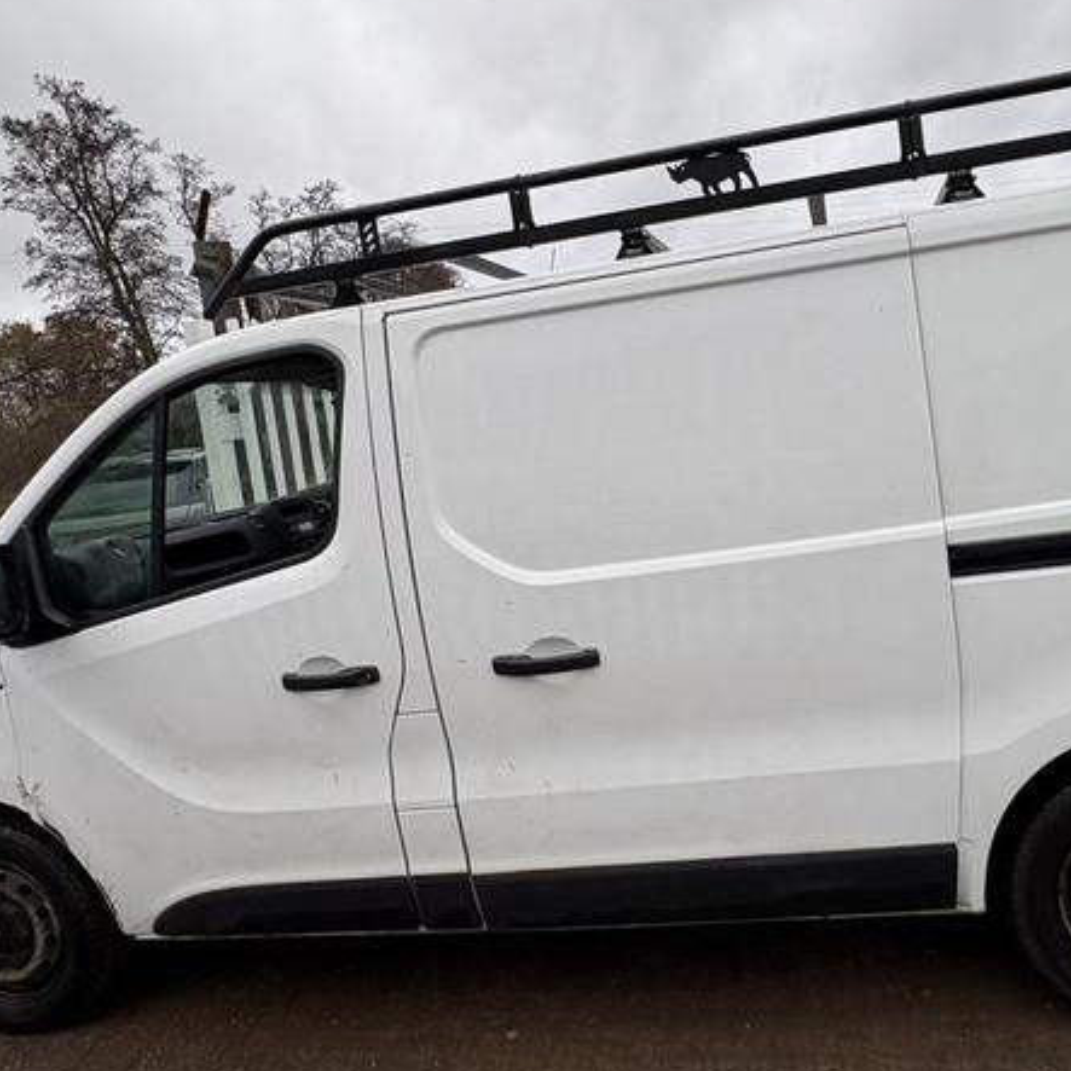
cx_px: 708
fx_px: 875
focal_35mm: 25
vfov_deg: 62.9
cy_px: 505
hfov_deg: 61.5
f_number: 2.2
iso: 50
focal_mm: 2.22
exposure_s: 1/99
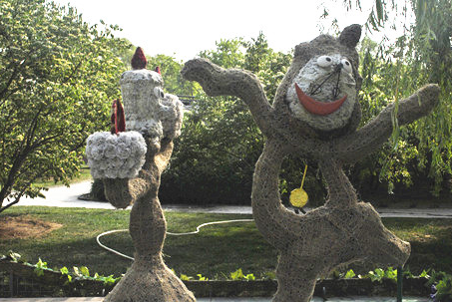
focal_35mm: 43
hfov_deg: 45.3
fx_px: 540
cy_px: 158
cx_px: 245
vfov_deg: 31.3
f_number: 11
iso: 400
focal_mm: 26
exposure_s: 1/500
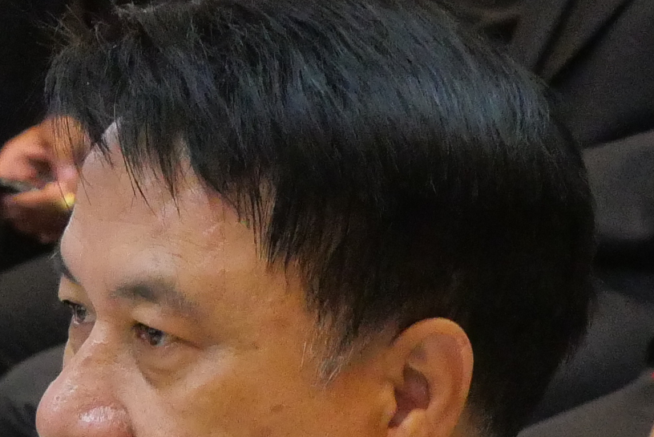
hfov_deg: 5.8
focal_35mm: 355
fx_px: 6452
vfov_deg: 3.9
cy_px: 485
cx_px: 80
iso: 3200
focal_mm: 38
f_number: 5.4
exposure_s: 1/80
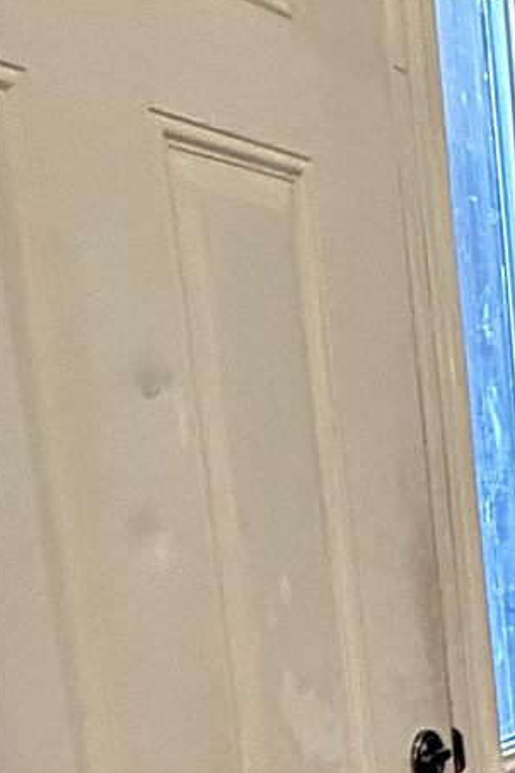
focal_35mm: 74
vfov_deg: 25.5
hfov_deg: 11.8
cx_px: 1465
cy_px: 836
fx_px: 1588
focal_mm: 2.22
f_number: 2.2
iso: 400
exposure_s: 1/60
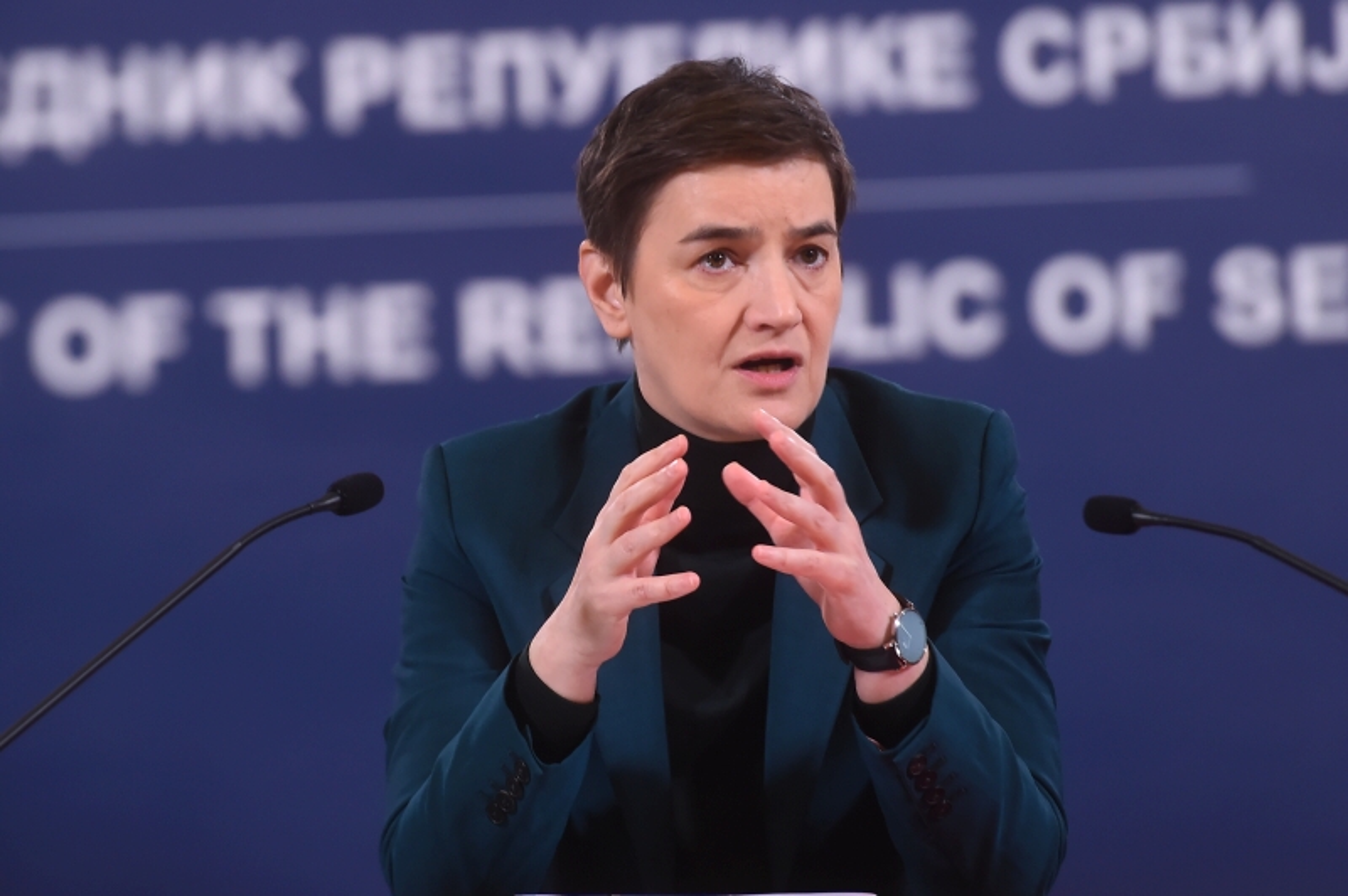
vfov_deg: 6.9
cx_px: 674
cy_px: 448
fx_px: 7483
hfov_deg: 10.3
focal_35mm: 200
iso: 2000
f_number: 4
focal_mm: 200
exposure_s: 1/125
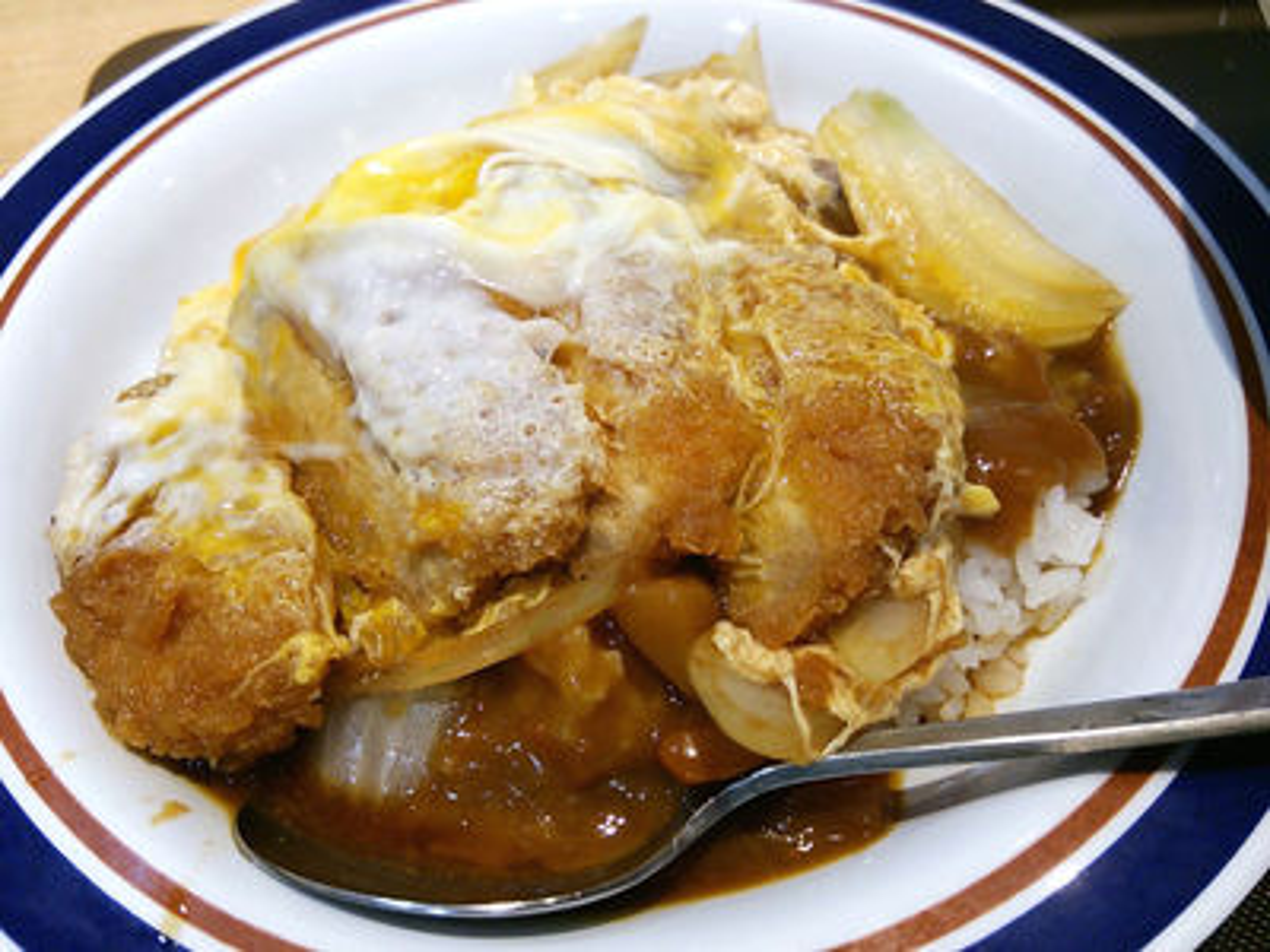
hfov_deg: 60.0
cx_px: 635
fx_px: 1101
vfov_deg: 46.8
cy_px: 476
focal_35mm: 30
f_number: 1.94
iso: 50
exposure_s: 1/59
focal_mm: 4.06
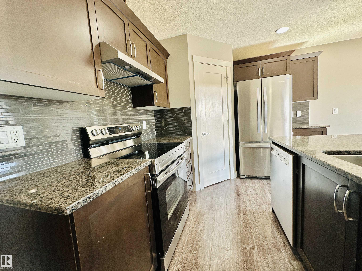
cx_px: 181
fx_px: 146
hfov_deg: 102.1
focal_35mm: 14
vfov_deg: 85.7
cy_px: 136
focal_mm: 2.22
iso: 125
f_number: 2.2
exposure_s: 1/120
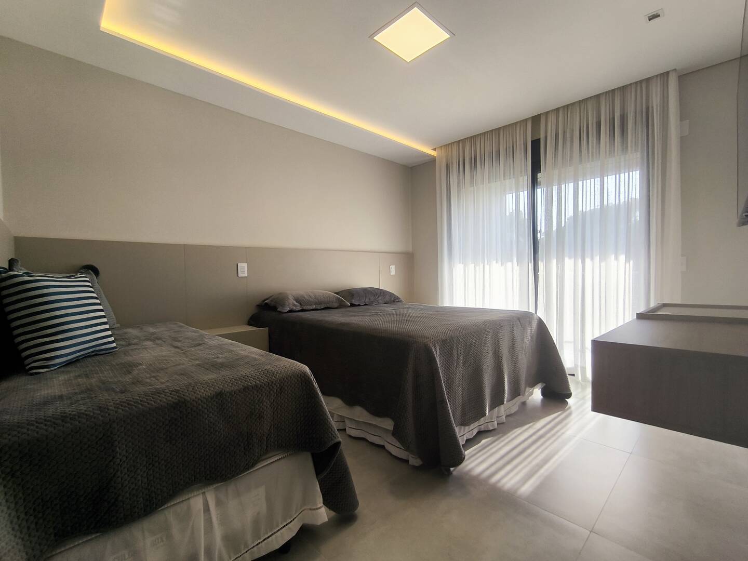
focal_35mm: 16
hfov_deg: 94.5
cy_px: 280
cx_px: 374
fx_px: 346
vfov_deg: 78.1
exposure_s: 1/184
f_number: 2.2
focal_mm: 1.65
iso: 50
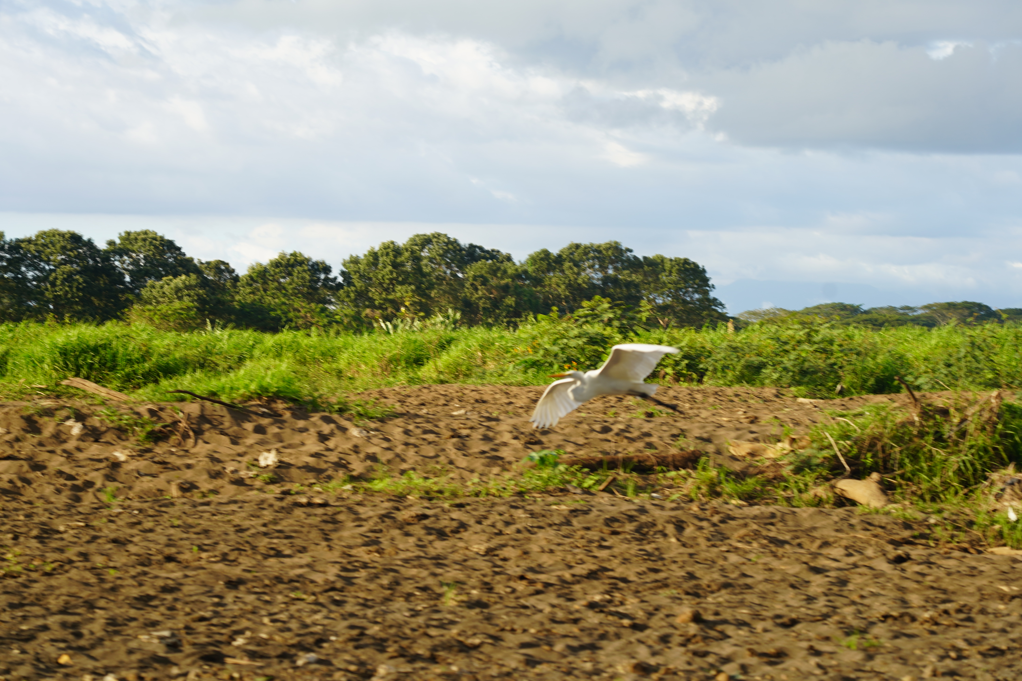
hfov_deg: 19.5
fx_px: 2981
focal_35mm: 105
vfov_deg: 13.0
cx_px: 511
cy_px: 340
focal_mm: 105
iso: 100
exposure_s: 1/160
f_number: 5.6
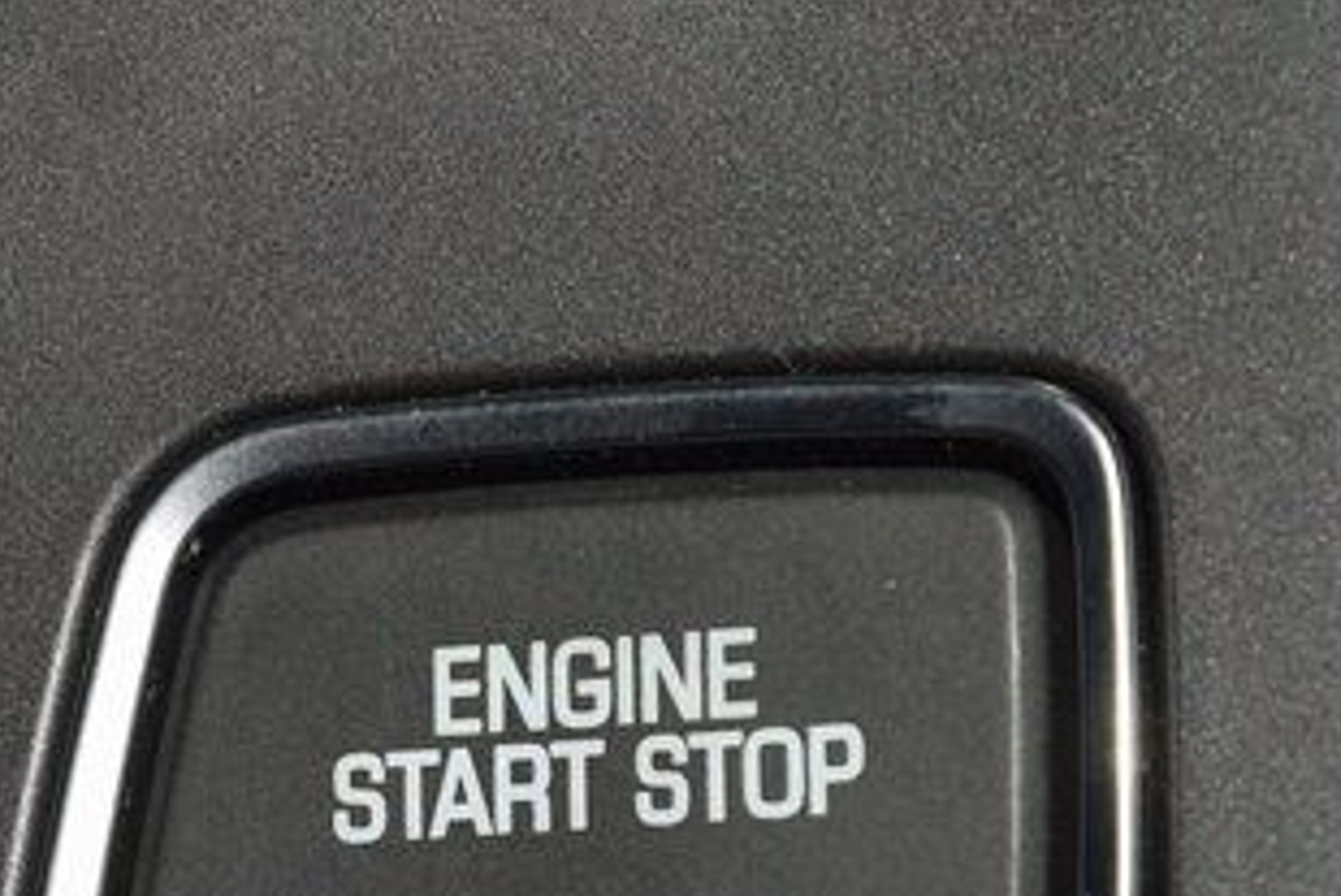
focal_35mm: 347
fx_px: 12931
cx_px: 653
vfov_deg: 4.0
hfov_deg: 5.9
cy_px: 708
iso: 100
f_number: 8
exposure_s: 1/125
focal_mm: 70
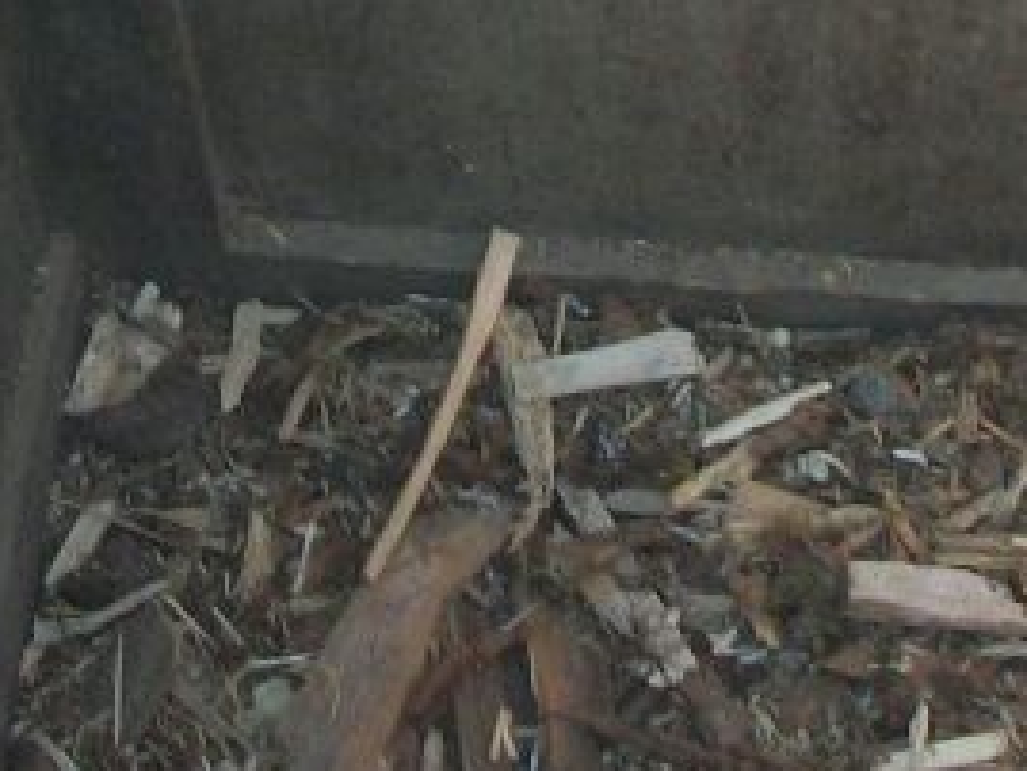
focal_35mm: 152
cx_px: 447
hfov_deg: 13.0
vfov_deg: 9.5
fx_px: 4512
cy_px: -435
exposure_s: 1/160
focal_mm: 5.7
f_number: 2.9
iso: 80
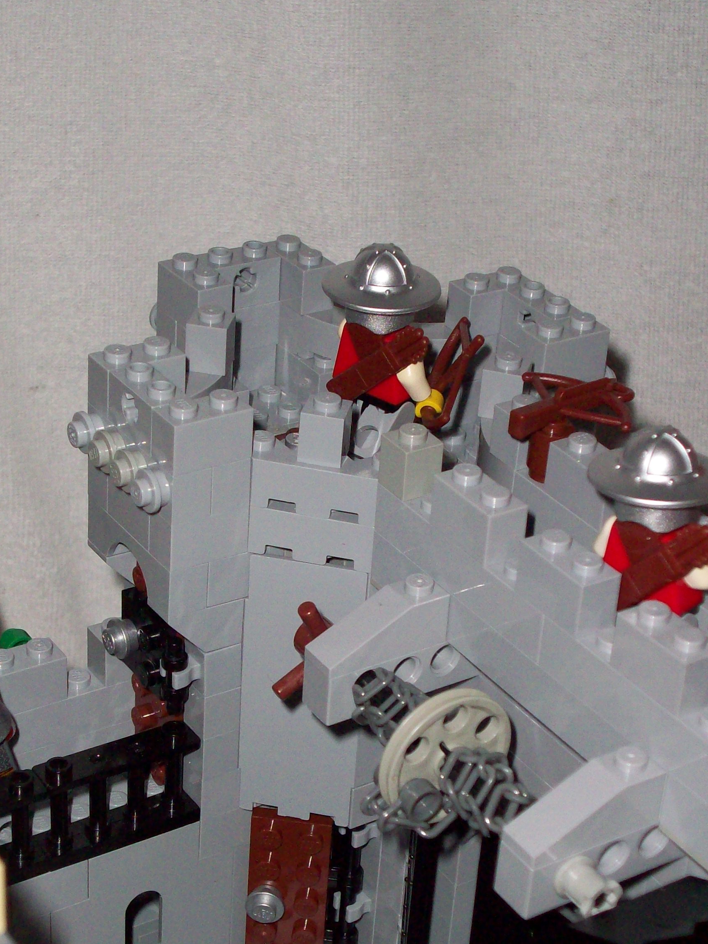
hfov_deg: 18.9
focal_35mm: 78
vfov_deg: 24.9
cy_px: 603
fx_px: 2128
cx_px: 384
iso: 160
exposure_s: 1/80.7
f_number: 3.4
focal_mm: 9
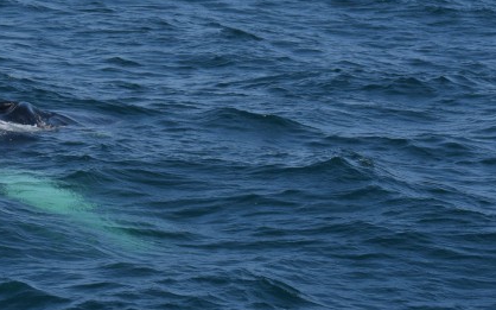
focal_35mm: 261
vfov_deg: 5.0
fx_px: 3527
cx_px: -53
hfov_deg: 8.0
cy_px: 62
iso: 200
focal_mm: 66
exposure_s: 1/1600
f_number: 5.6
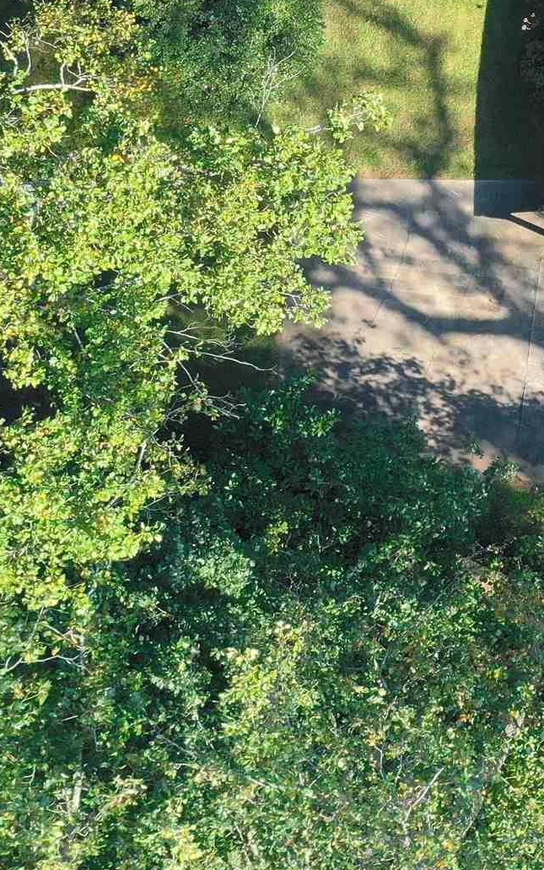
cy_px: 70
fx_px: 2015
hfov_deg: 14.8
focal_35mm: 85
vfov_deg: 23.6
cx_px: 683
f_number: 5
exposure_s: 1/320
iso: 100
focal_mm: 10.26
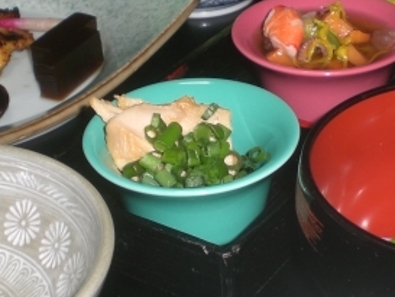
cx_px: 255
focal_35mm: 89
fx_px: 1016
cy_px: 99
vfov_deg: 16.6
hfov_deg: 21.9
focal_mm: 6.3
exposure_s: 1/60
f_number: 3.1
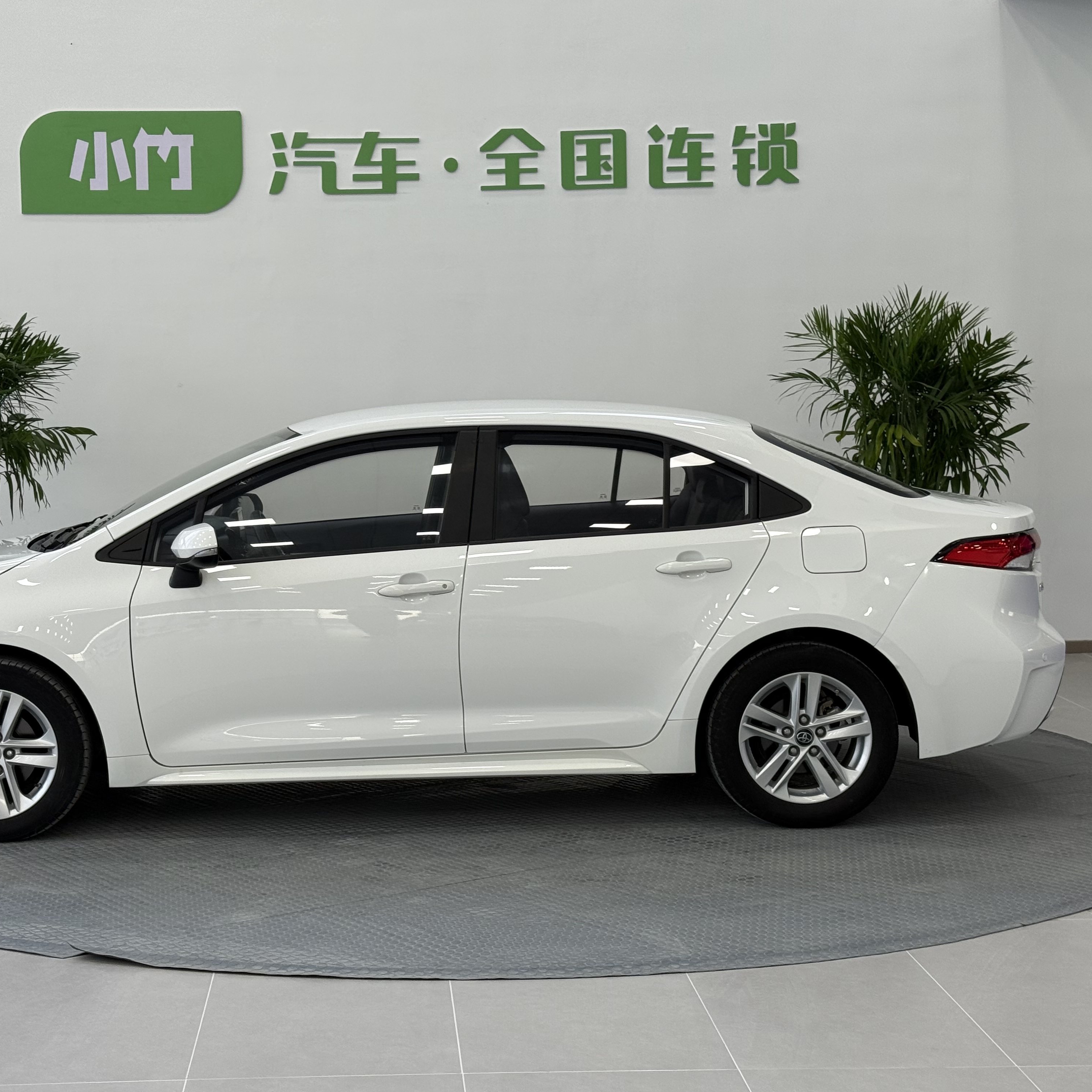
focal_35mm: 57
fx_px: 2034
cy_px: 547
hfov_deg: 29.9
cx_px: 410
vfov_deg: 30.0
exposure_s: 1/121
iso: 64
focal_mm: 6.76
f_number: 1.78
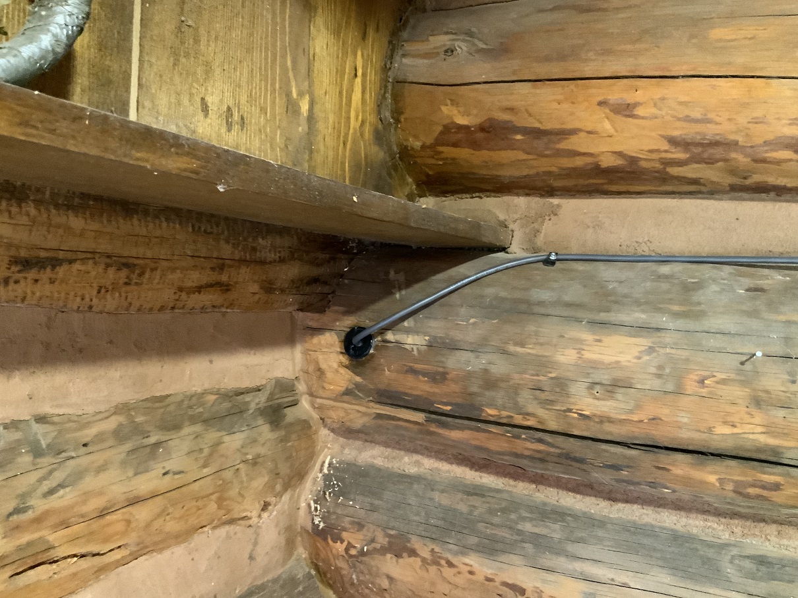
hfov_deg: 61.6
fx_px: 669
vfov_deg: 48.2
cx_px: 399
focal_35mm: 29
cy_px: 299
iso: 500
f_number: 1.8
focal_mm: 3
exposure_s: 1/30
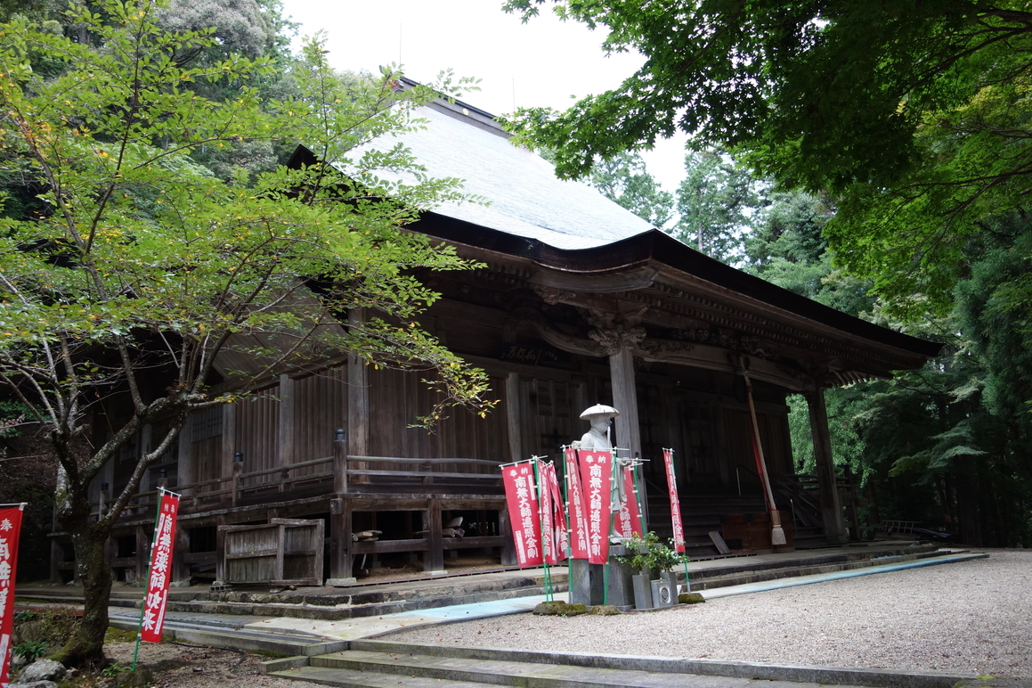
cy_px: 339
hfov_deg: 63.7
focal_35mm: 29
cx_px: 506
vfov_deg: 44.9
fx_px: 831
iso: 125
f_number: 2
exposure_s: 1/100
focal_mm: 10.4
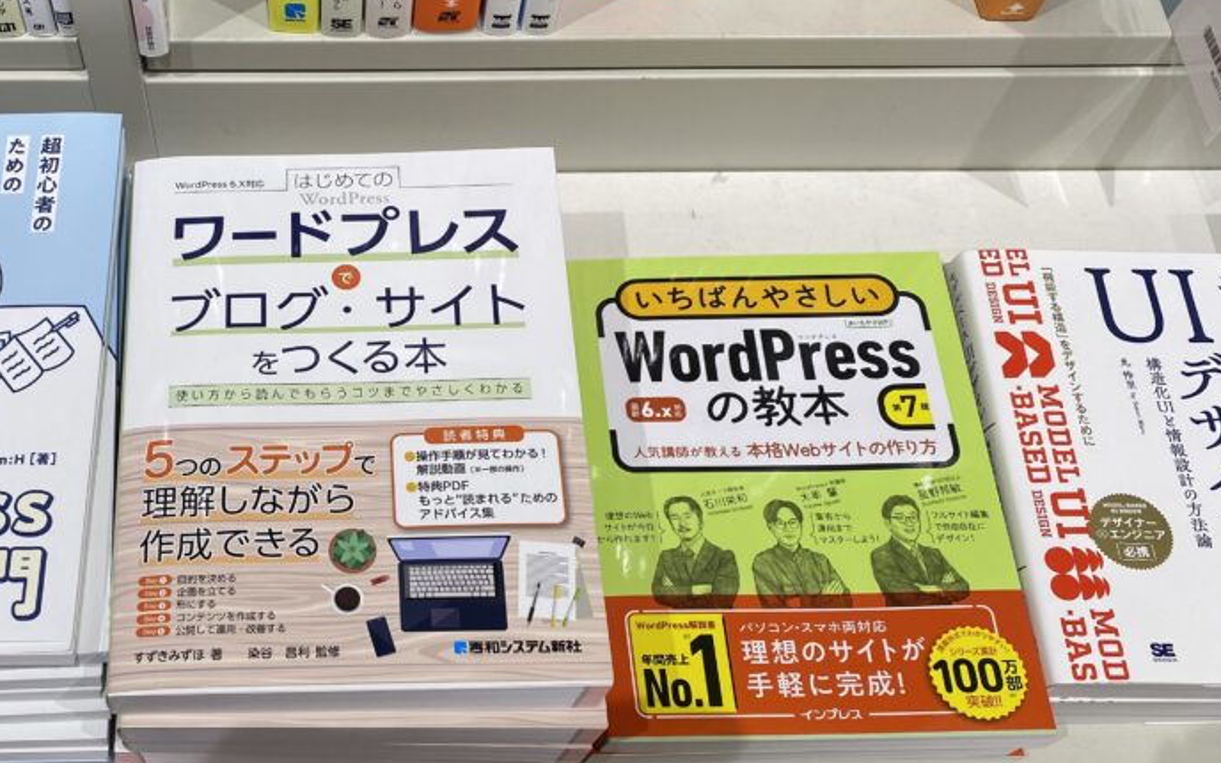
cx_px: 350
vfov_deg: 31.2
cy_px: 437
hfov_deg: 46.9
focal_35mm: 41
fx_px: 1364
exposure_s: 1/100
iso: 64
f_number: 1.8
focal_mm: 4.25
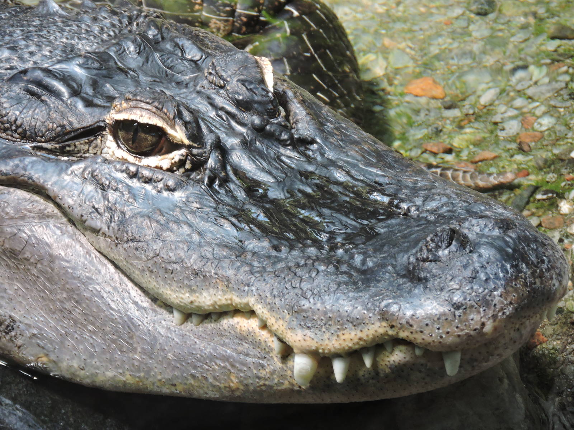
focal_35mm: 325
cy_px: 215
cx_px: 287
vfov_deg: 4.6
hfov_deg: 6.1
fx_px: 5389
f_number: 4.8
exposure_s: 1/50
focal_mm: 58
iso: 400
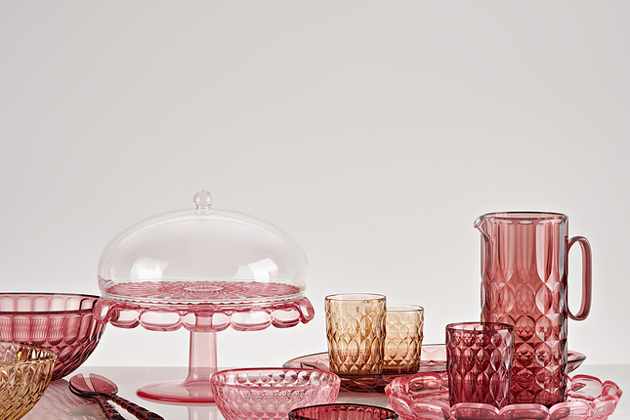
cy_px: 200
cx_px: 258
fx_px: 2117
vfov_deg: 11.3
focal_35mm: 121
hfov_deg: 16.9
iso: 100
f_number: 18
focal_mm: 90
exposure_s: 1/2.5
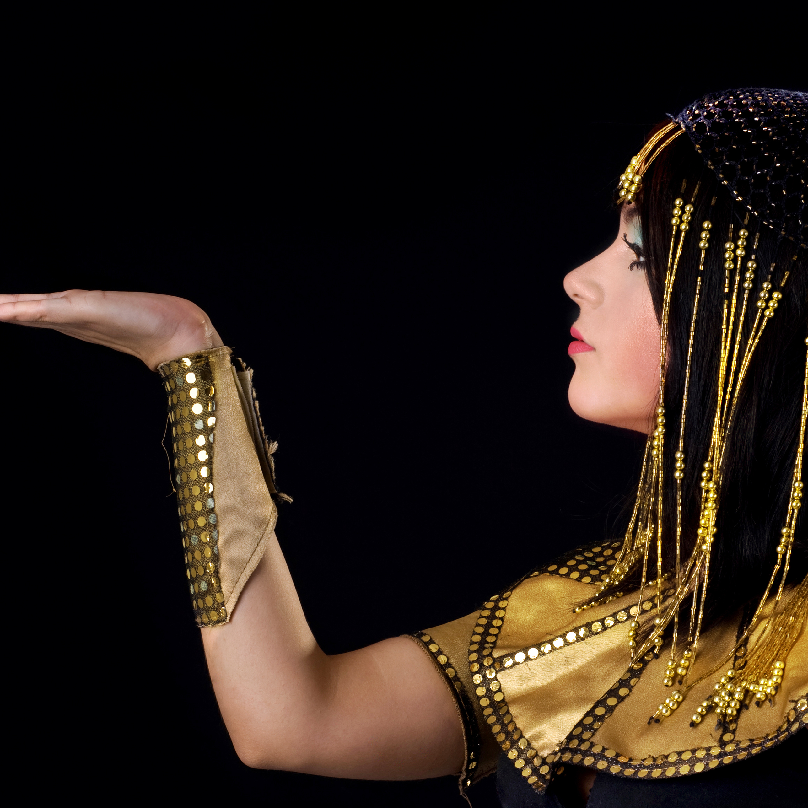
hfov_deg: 18.1
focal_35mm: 96
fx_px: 2535
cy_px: 405
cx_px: 426
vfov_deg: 18.1
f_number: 10
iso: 100
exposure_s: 1/200
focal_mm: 50
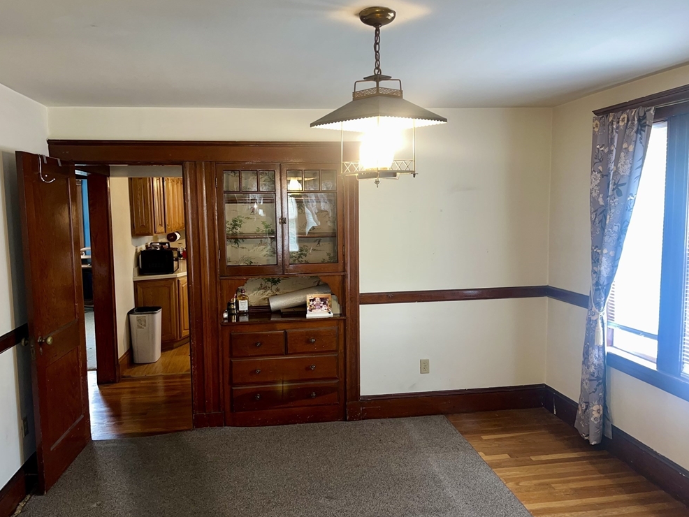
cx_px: 333
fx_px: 538
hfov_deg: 65.3
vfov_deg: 51.4
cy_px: 256
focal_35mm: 27
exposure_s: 1/15
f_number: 1.5
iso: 64
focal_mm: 5.7
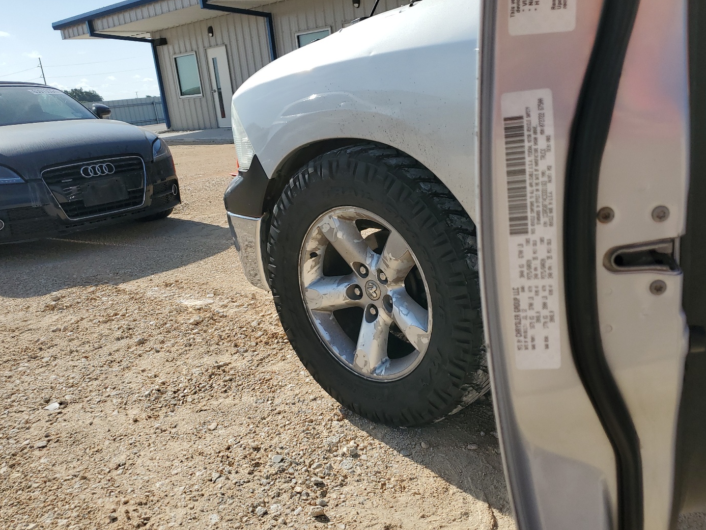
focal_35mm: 30
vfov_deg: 46.7
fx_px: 612
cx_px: 369
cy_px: 292
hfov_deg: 59.9
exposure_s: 1/5000
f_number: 1.5
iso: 50
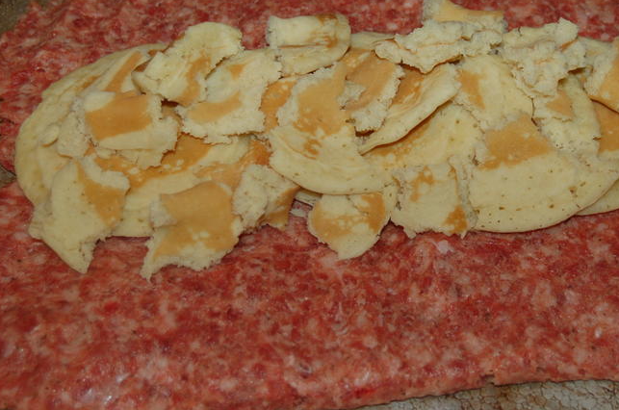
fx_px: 1441
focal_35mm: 84
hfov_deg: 24.2
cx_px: 379
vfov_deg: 16.1
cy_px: 128
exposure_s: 1/60
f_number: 5
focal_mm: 40
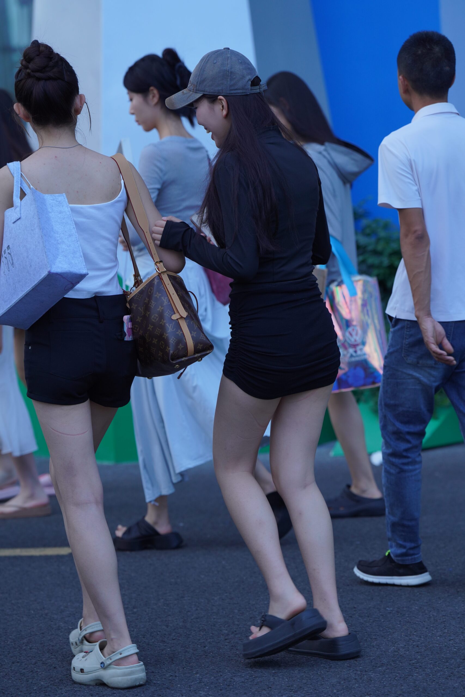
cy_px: 348
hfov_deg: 10.9
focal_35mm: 126
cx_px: 232
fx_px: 2441
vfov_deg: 16.3
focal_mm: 126
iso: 500
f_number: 4
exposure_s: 1/320
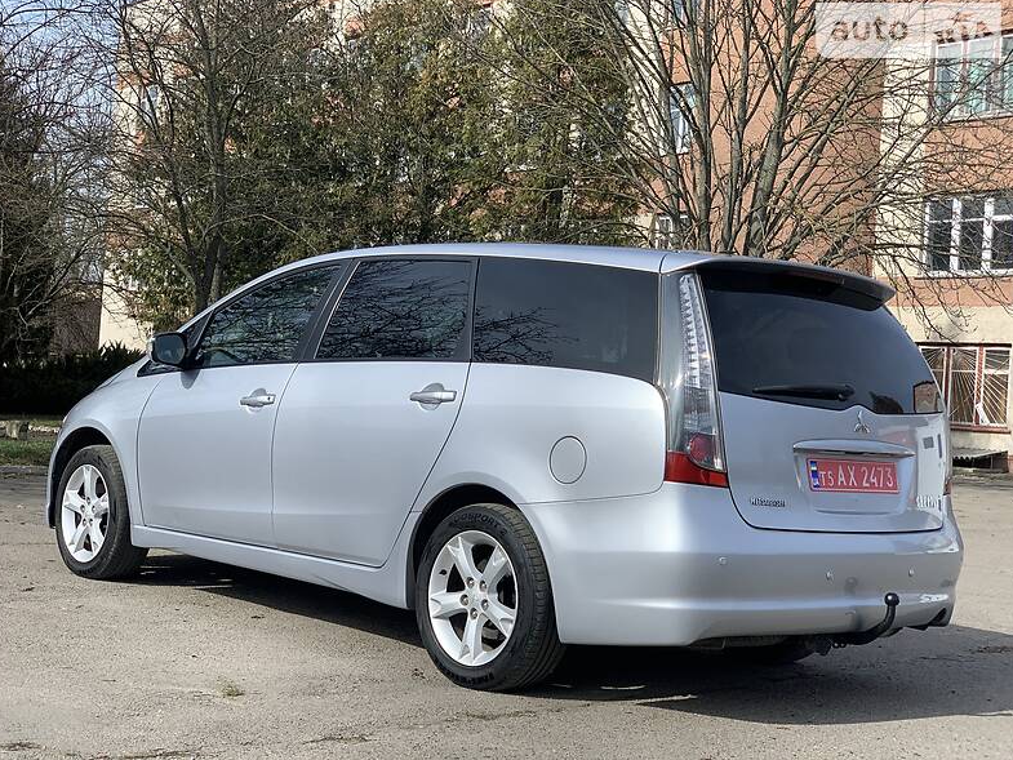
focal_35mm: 53
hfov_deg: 36.2
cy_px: 374
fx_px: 1551
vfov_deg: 27.5
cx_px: 505
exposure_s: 1/999
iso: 16
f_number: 2.4
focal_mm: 6
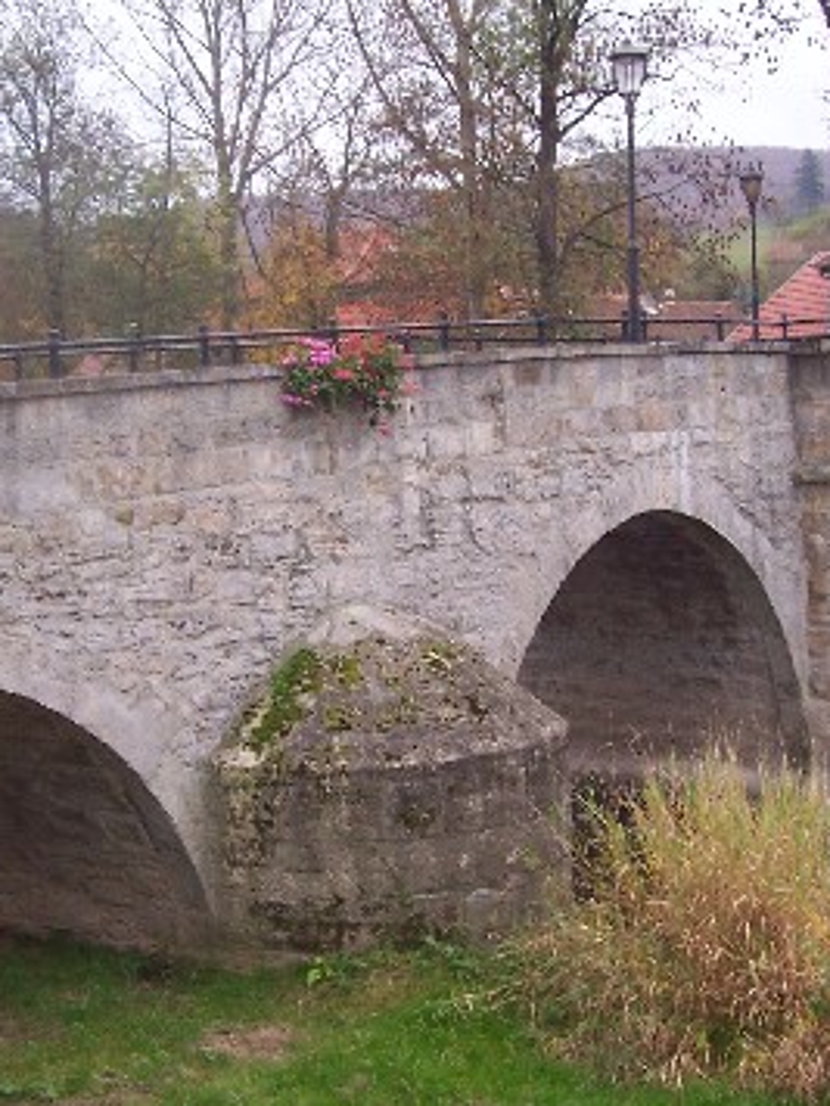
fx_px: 1726
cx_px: 417
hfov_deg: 27.0
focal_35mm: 54
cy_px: 506
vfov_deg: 35.5
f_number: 2.7
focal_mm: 5.6
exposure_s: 1/20
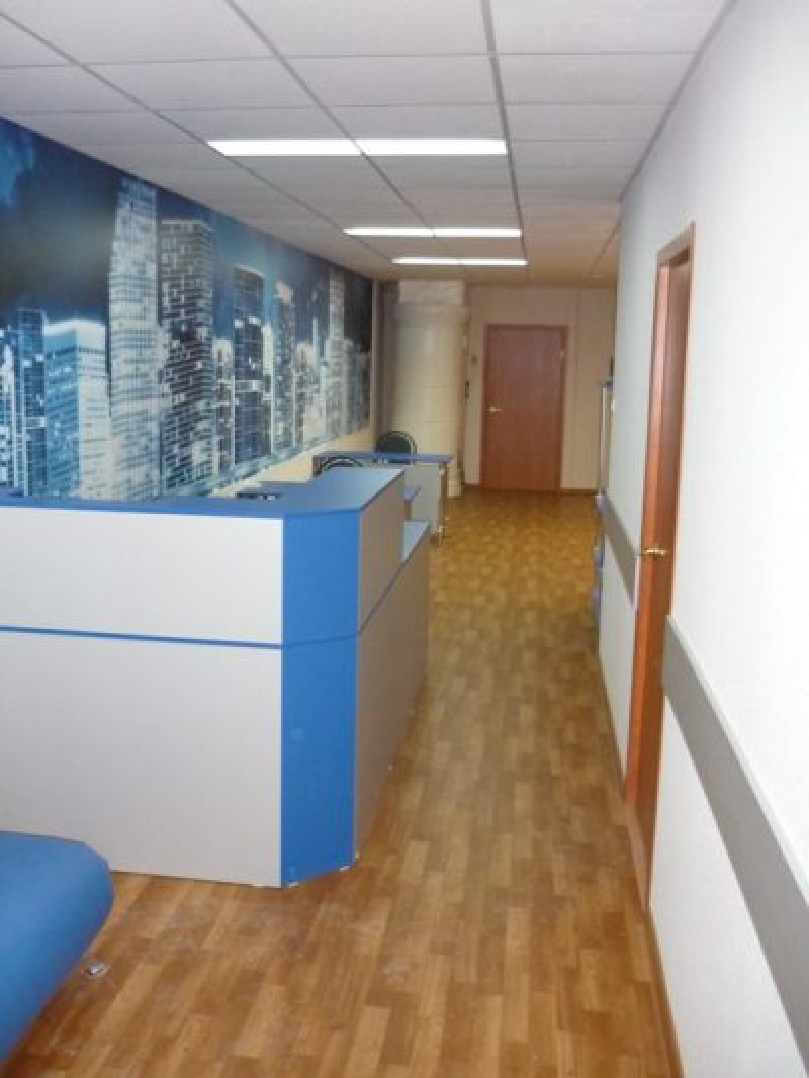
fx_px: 1028
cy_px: 539
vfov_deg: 55.3
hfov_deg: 43.0
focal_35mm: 33
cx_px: 404
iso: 500
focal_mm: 5.5
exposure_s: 1/30
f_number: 2.8
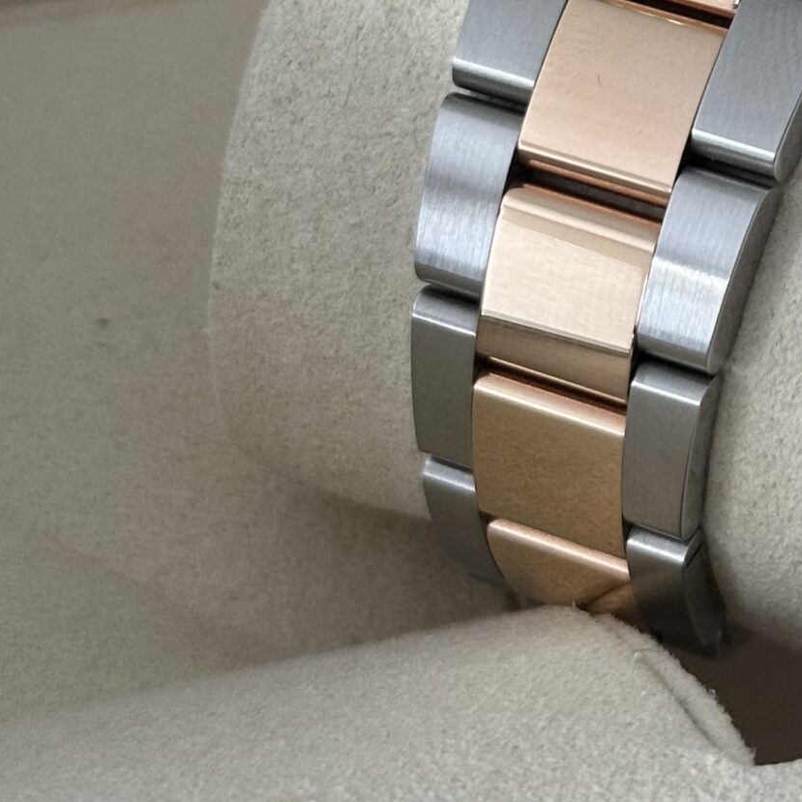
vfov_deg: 13.1
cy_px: -77
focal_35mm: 131
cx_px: 858
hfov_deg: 13.1
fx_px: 3434
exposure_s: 1/60
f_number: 1.78
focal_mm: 6.86
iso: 125
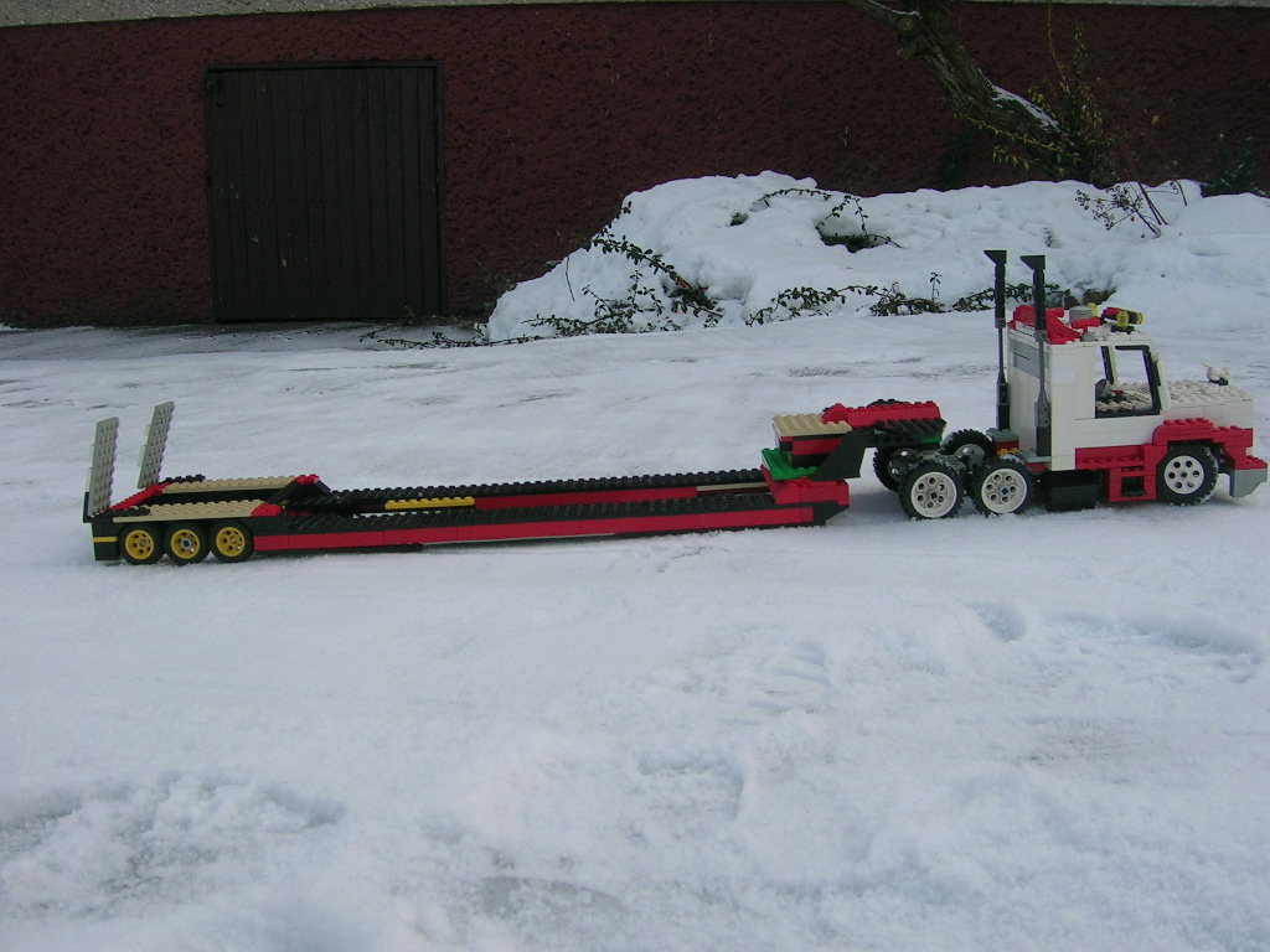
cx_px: 635
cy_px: 476
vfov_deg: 40.7
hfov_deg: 52.6
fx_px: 1284
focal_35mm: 35
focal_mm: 5.4
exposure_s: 1/148
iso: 50
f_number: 4.8
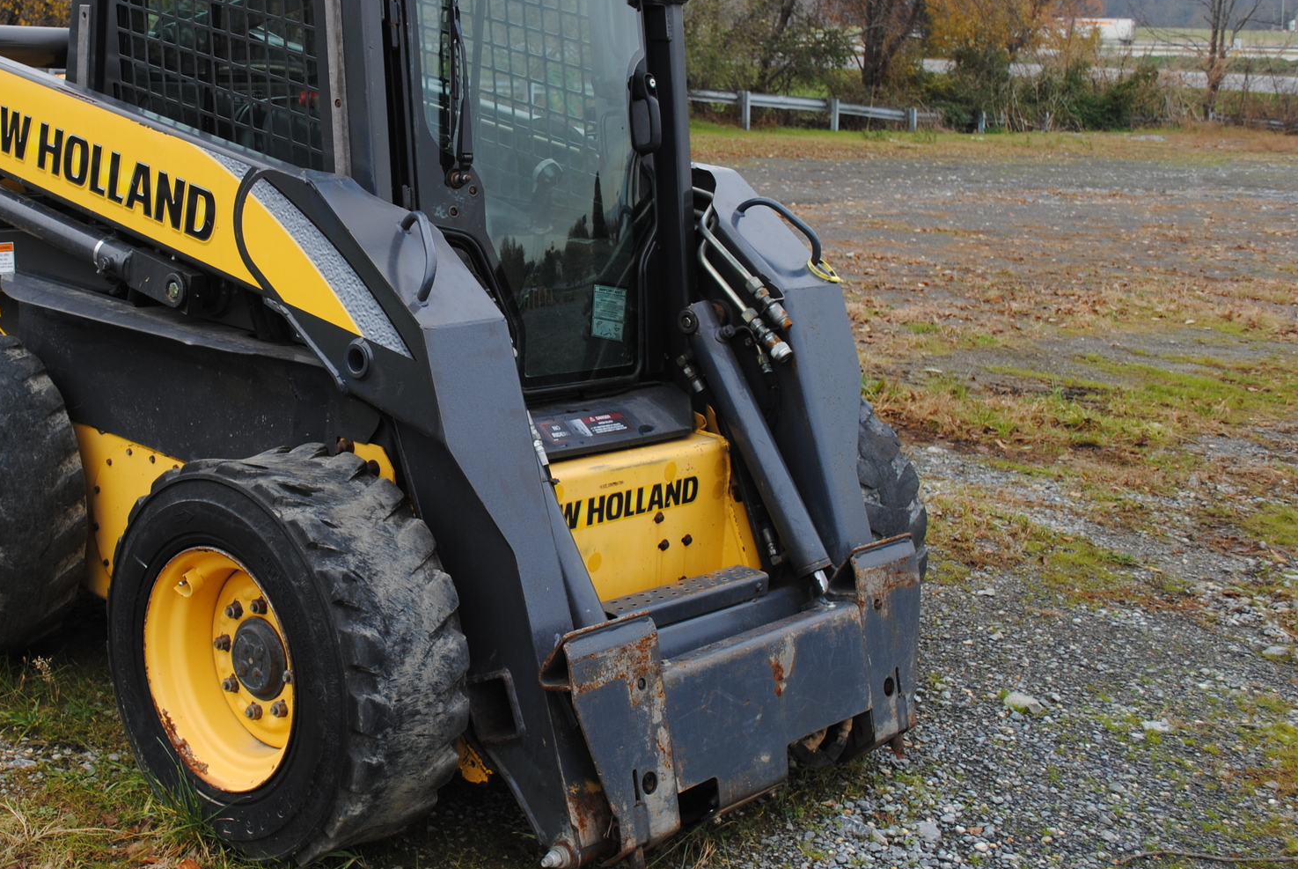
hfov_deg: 38.9
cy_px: 323
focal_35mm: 50
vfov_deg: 27.0
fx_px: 1805
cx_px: 398
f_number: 5.6
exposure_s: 1/125
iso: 100
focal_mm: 24
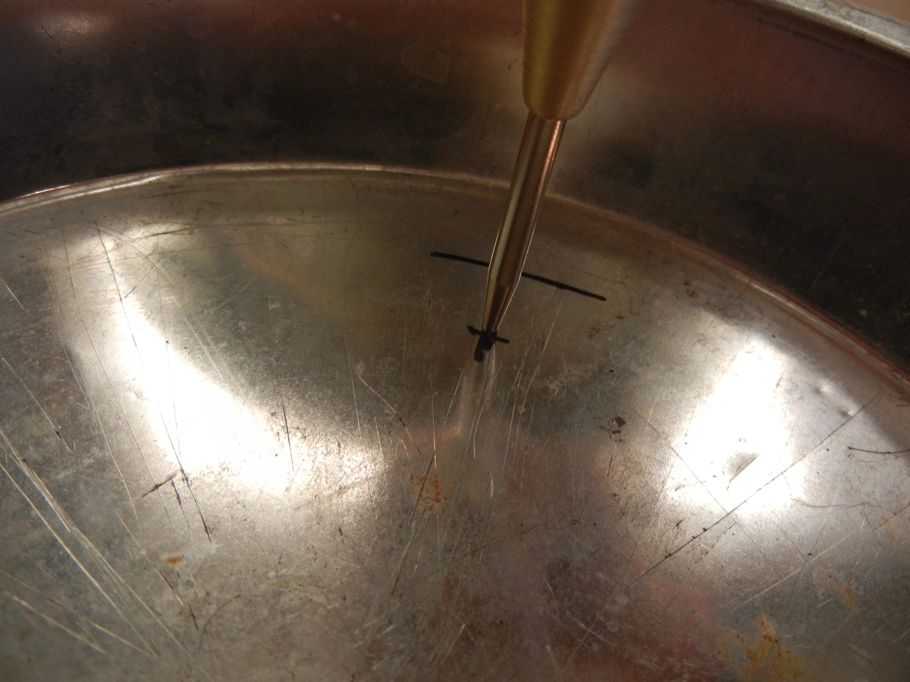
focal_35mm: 30
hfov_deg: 60.0
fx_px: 789
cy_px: 341
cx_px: 455
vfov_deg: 46.8
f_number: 3.5
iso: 160
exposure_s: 1/44.4
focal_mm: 5.4
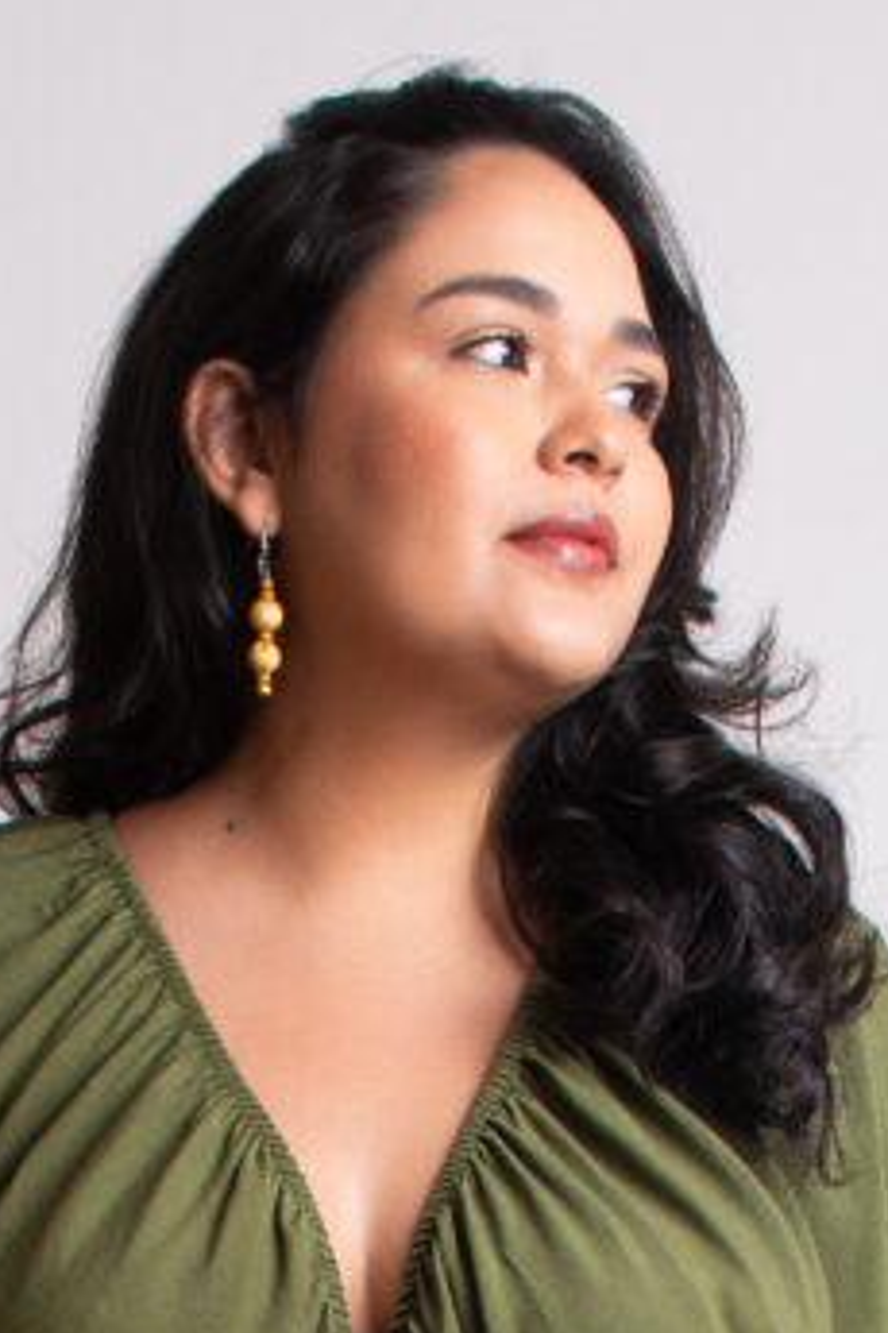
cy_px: 2376
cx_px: 483
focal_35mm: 176
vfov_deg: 10.9
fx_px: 6511
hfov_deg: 7.8
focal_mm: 30
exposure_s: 1/160
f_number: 9
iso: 100
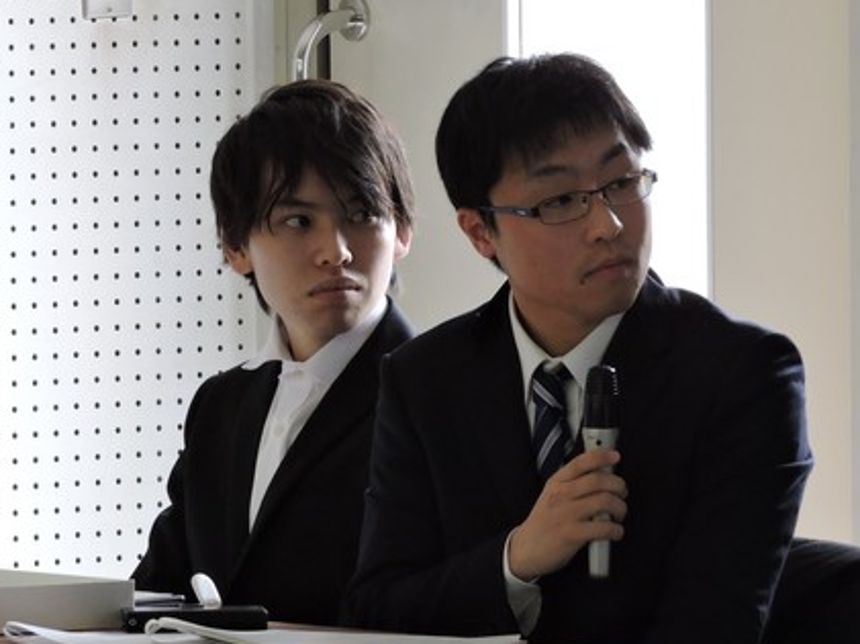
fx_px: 7968
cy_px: 297
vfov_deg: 4.6
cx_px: 449
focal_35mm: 321
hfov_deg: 6.2
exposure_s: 1/40
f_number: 5.5
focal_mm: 48.4
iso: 400
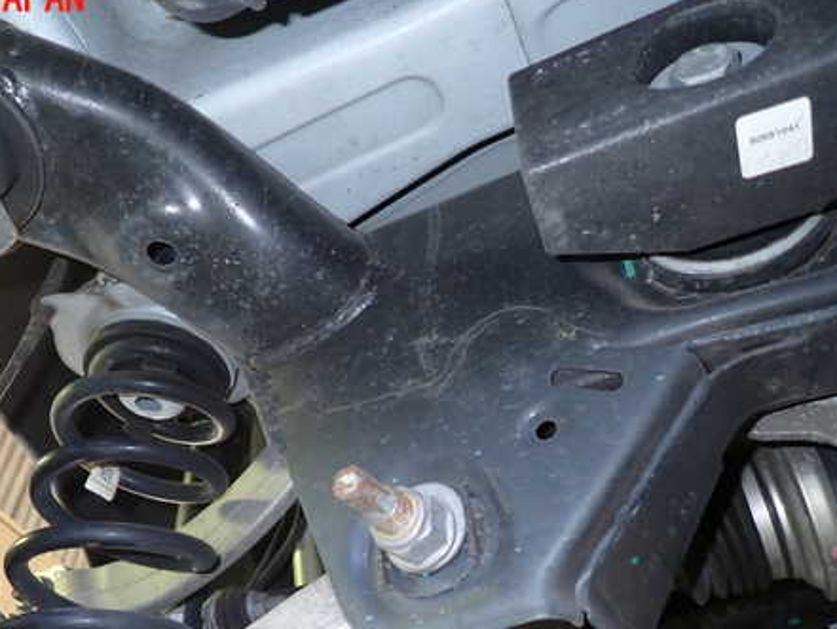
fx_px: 822
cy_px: 403
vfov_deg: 41.4
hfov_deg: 53.3
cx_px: 309
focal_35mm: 34
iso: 200
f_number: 2
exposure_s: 1/30
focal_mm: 4.5
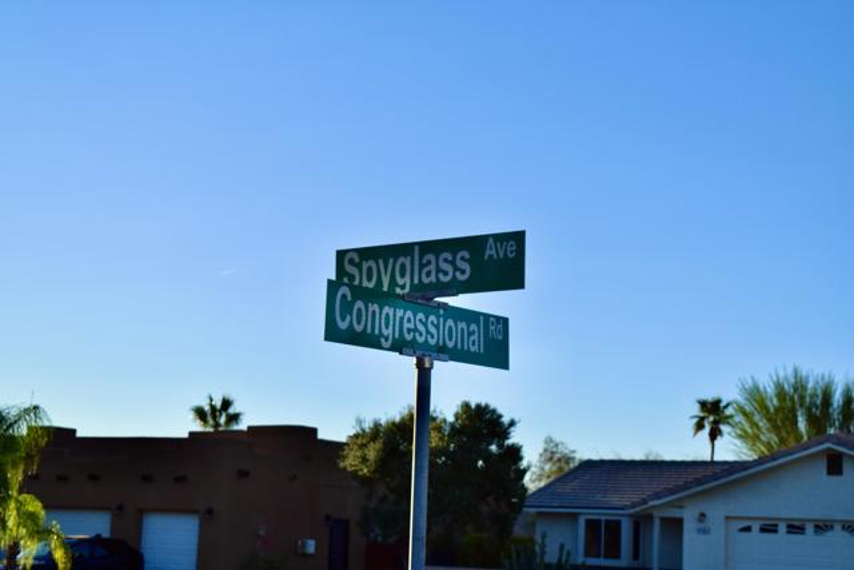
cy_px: 285
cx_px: 427
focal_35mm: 60
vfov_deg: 22.6
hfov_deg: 33.4
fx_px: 1424
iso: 400
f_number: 6.3
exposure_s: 1/1600
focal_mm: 40
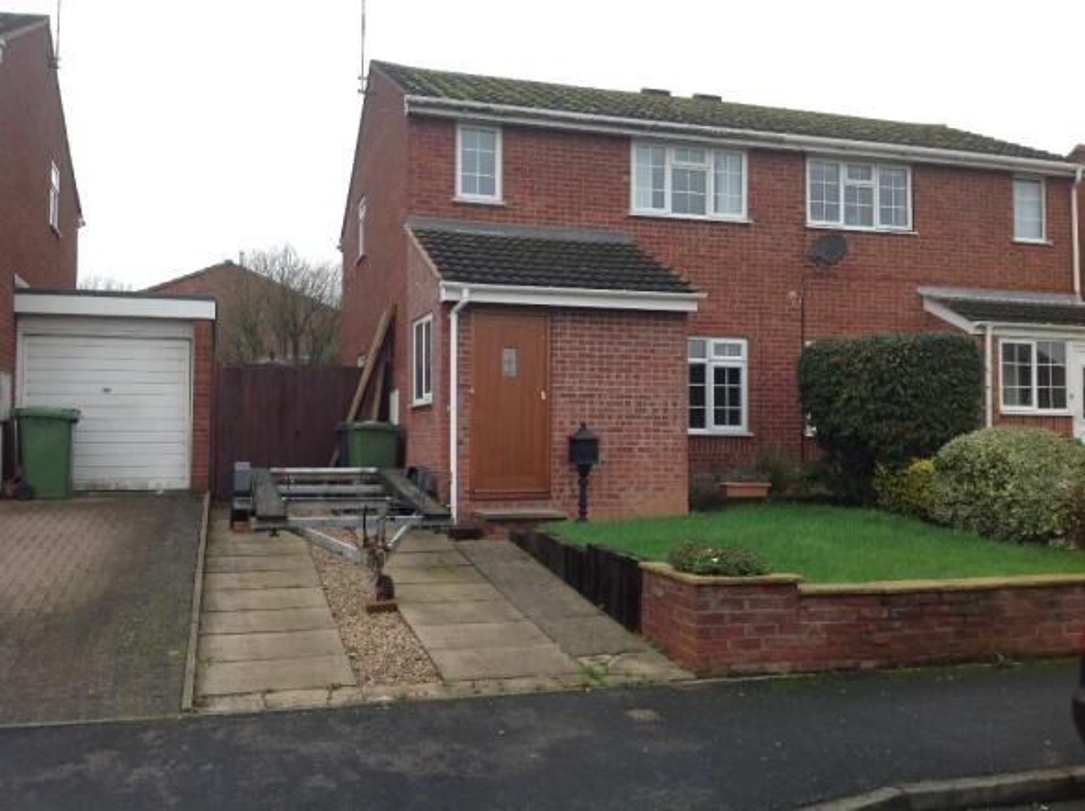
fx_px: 1095
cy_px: 406
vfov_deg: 40.6
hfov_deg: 52.7
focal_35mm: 35
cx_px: 542
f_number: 2.4
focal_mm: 4.28
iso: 50
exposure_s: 1/201
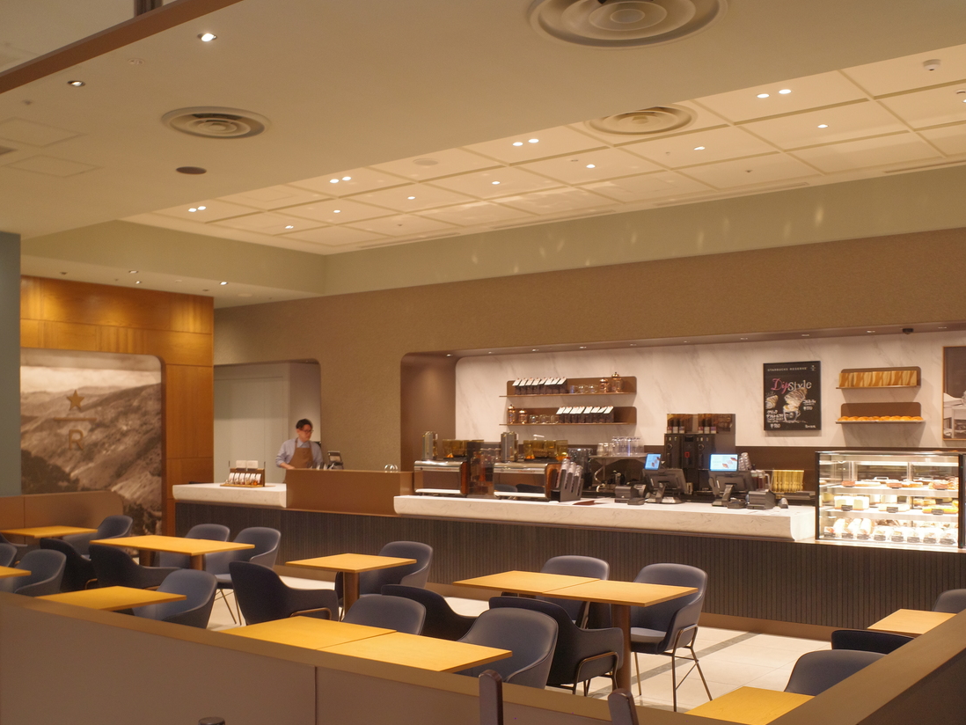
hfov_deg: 49.0
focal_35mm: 38
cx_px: 487
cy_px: 363
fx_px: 1061
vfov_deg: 37.7
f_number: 4.5
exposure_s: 1/30
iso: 640
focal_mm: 18.3
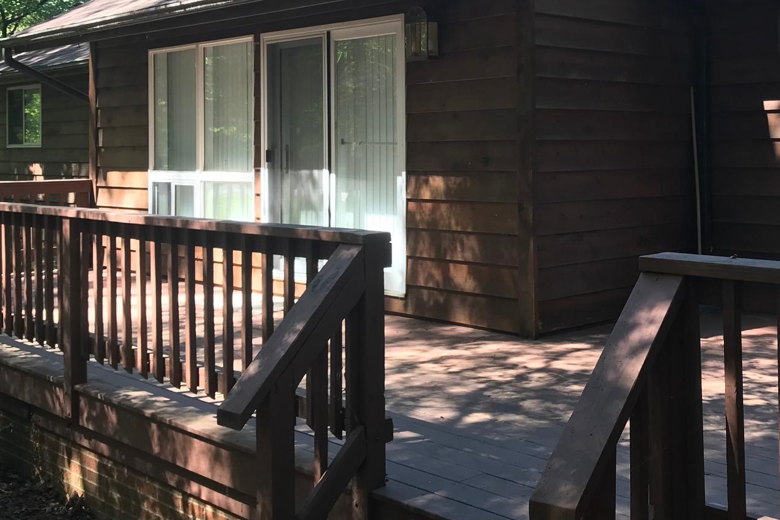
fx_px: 1018
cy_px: 135
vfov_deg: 28.3
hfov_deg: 41.7
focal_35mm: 47
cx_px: 467
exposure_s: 1/112
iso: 20
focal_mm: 3.99
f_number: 1.8
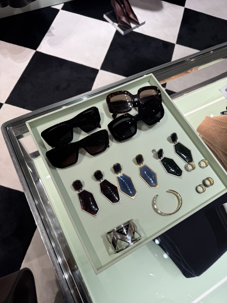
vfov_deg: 71.6
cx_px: 114
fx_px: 210
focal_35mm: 24
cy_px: 152
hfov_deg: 56.8
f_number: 1.78
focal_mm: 6.76
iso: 64
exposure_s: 1/121
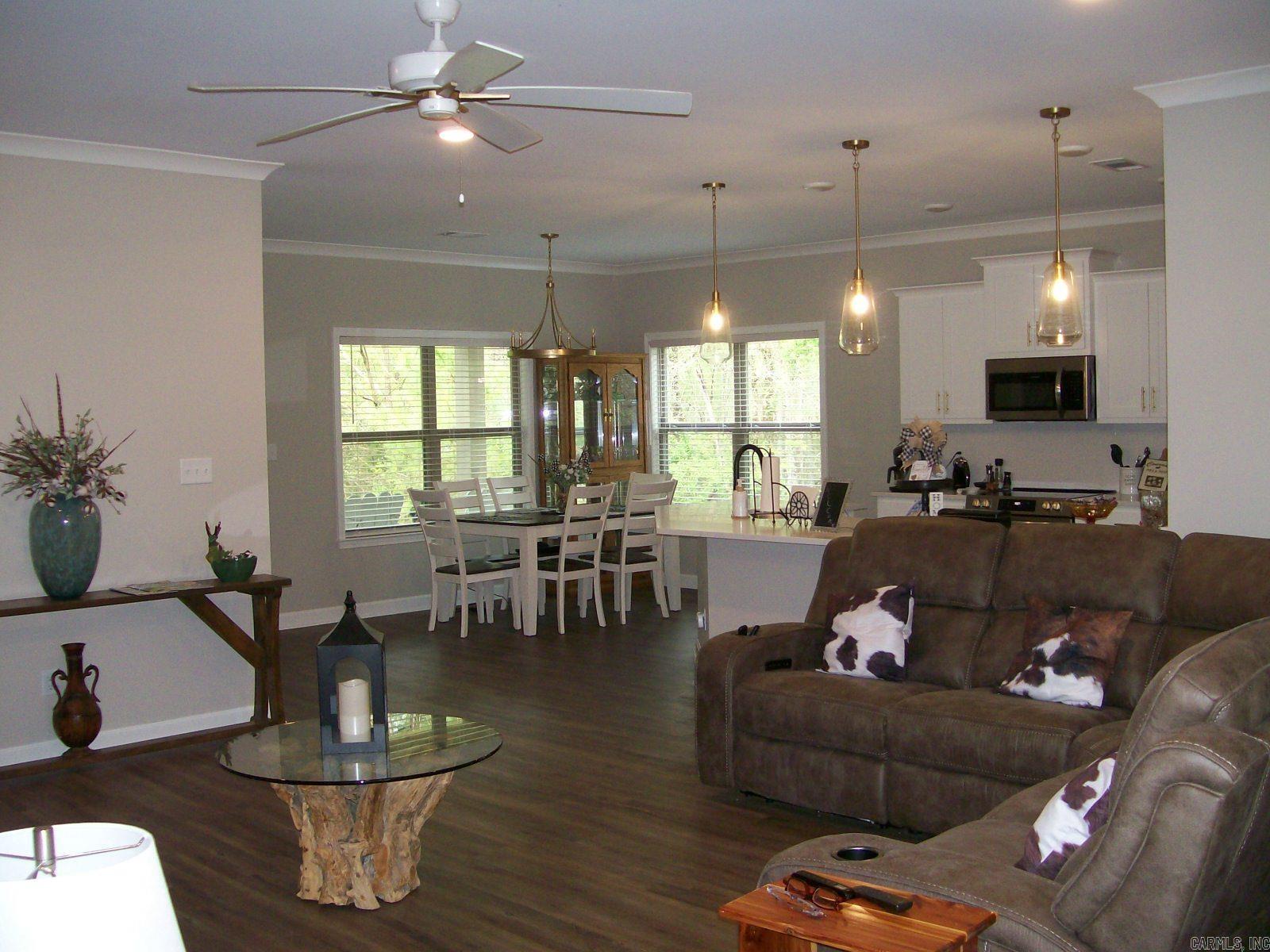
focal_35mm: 36
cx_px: 635
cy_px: 476
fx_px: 1321
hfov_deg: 51.4
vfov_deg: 39.7
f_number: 2.7
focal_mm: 6
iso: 140
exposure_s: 1/64
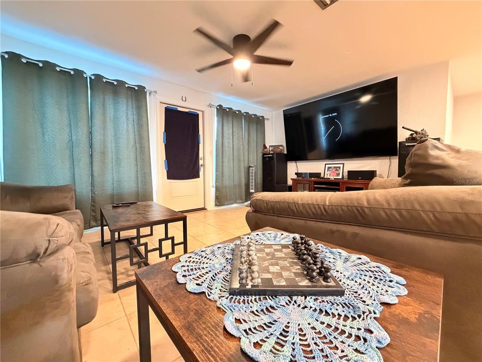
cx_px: 241
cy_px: 181
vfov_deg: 85.7
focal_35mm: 14
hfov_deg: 102.1
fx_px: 195
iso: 1000
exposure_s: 1/60
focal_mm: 2.22
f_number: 2.2
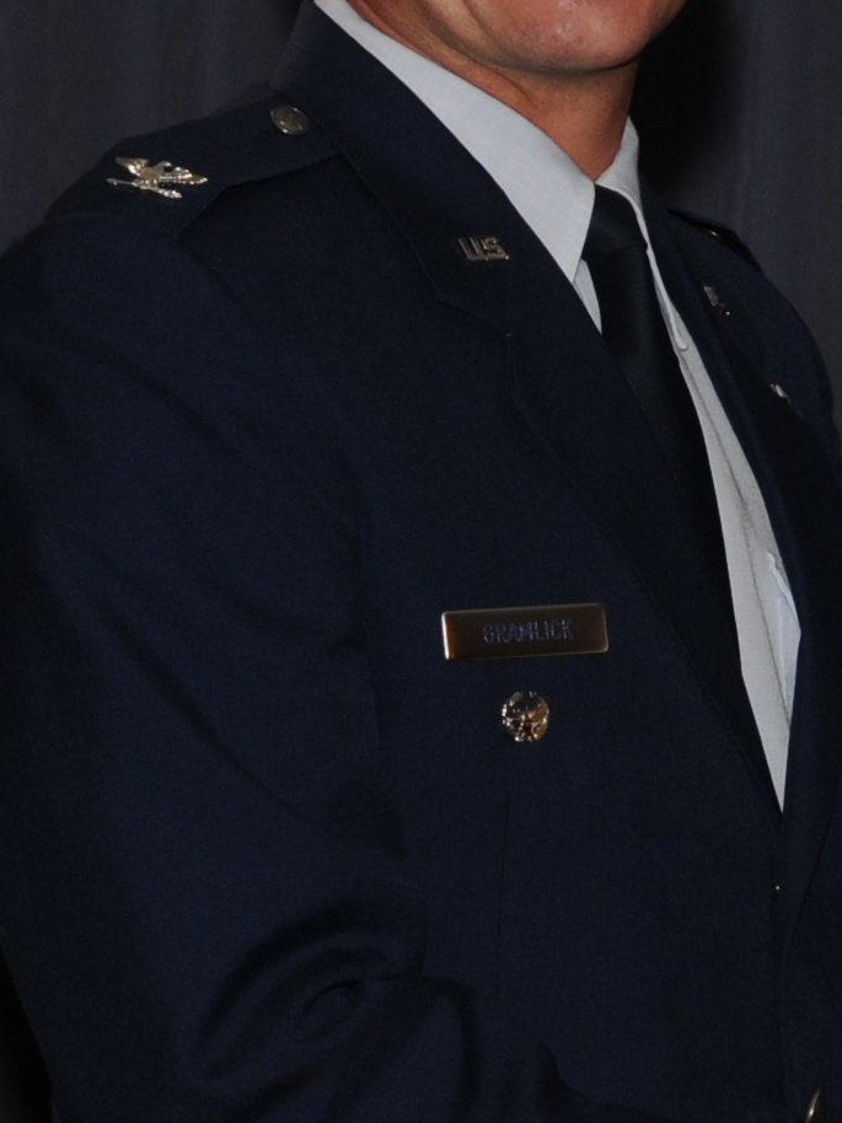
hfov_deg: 4.3
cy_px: 634
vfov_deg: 5.9
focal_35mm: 338
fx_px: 10967
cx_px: 1624
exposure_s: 1/80
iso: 200
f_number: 5
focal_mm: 50
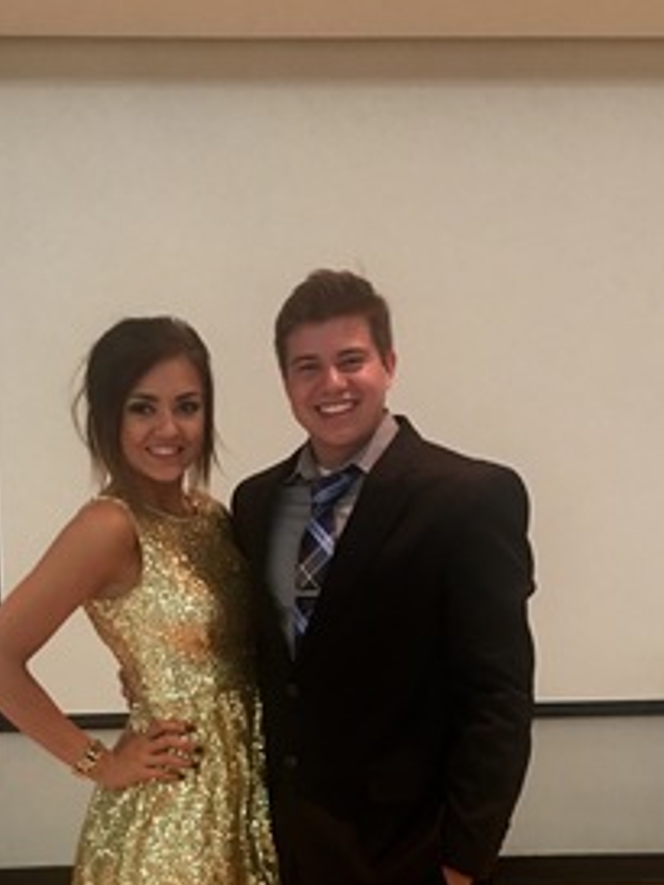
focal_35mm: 51
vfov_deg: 36.4
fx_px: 1303
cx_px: 266
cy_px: 687
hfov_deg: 28.5
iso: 64
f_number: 2.2
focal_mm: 4.15
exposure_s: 1/15
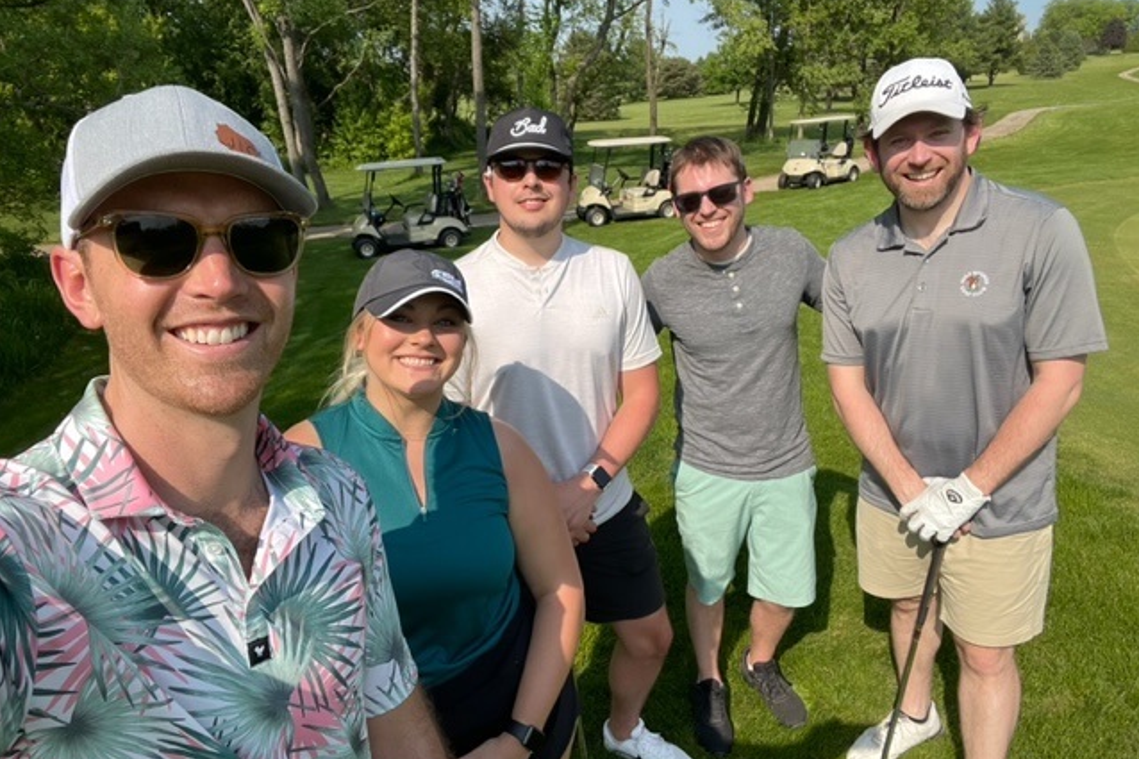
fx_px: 759
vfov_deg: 53.1
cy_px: 379
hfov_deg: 73.8
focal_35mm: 24
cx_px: 570
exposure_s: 1/794
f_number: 2.2
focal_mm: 2.71
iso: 25
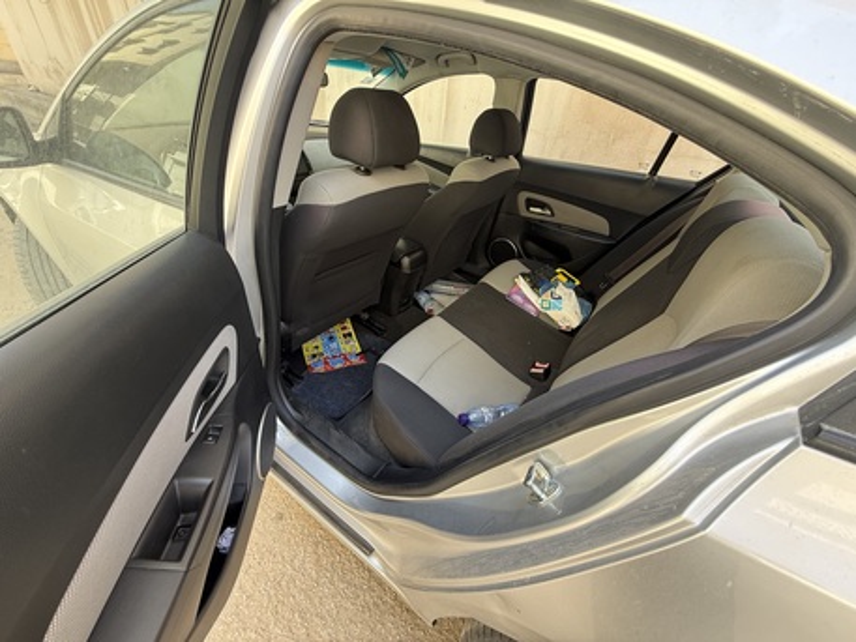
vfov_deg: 85.7
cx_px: 428
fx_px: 346
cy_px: 321
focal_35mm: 14
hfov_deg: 102.0
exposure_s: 1/99
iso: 125
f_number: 2.2
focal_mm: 2.22
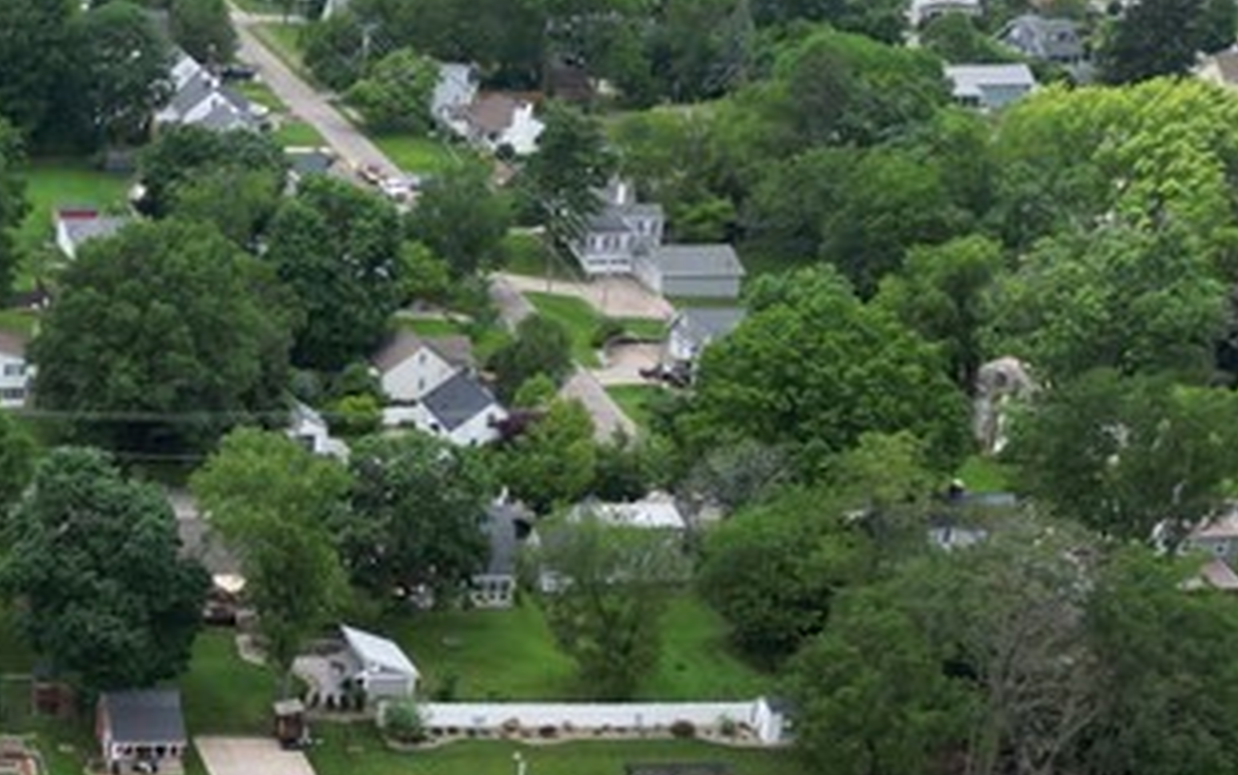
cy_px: 739
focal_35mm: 84
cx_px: -351
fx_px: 2835
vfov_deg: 15.3
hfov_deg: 22.2
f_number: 1.7
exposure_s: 1/2000
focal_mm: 6.72
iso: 140
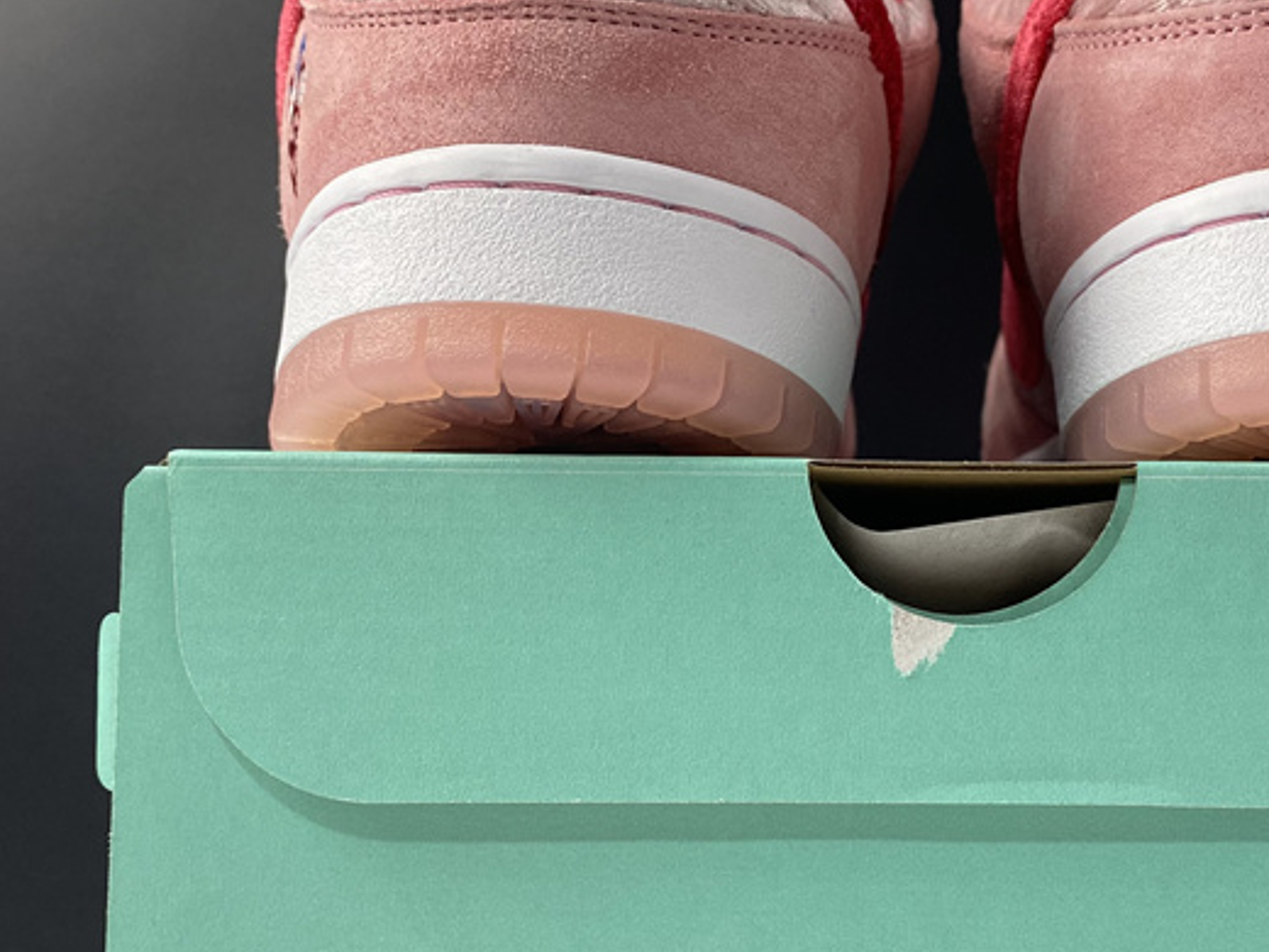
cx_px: 859
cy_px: 552
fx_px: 1833
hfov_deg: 37.7
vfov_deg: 29.1
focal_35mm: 50
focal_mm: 4.25
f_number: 1.8
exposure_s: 1/100
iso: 80
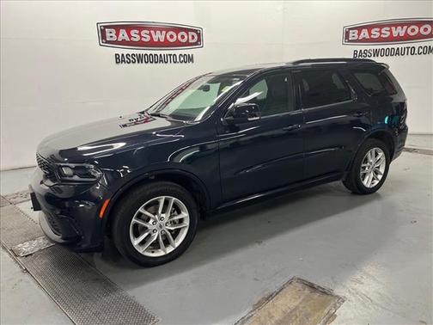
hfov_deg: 67.3
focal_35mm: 26
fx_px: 325
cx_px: 216
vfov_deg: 53.1
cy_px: 162
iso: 125
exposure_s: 1/60
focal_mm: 5.7
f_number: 1.5
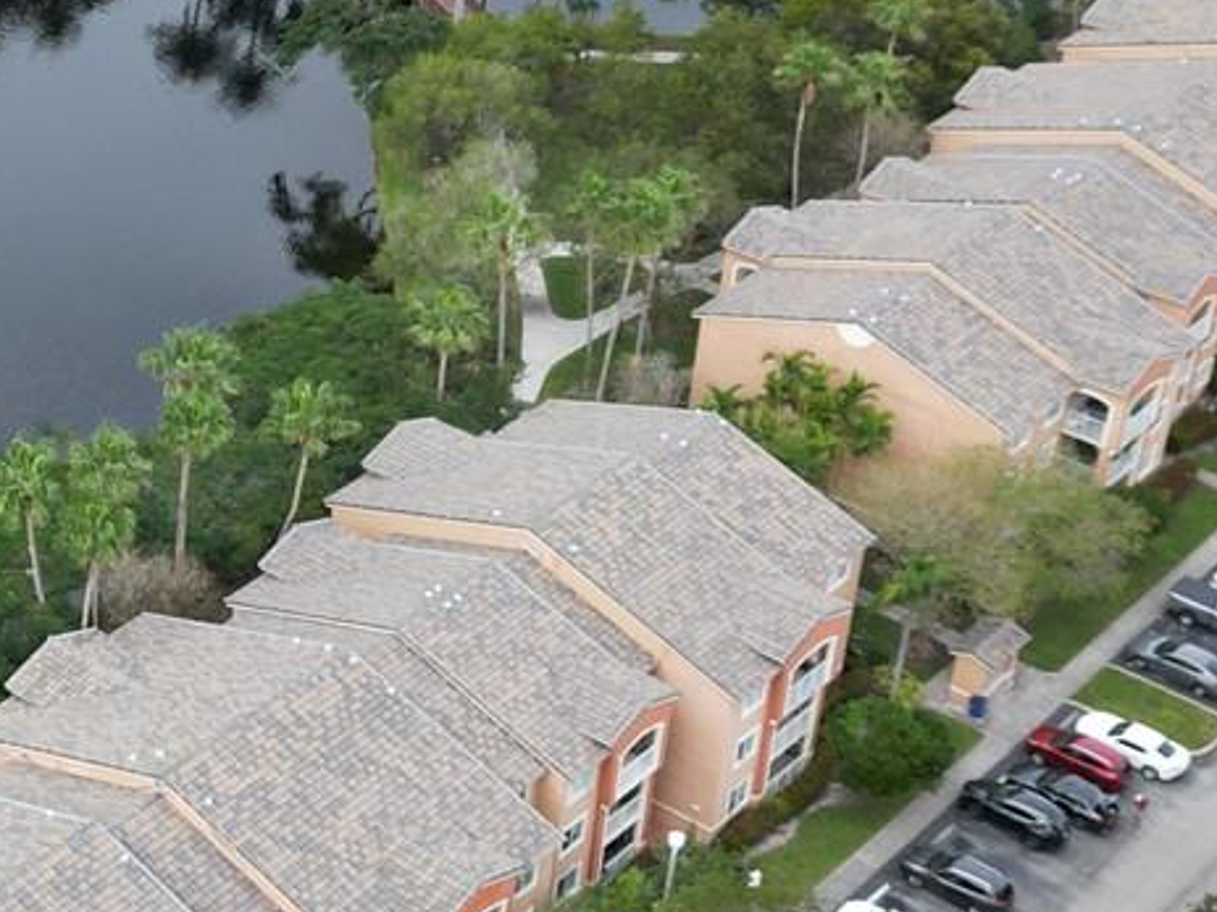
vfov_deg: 17.8
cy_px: 423
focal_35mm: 83
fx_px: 2917
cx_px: -58
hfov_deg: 22.5
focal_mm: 6.72
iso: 120
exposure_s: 1/800
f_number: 1.7
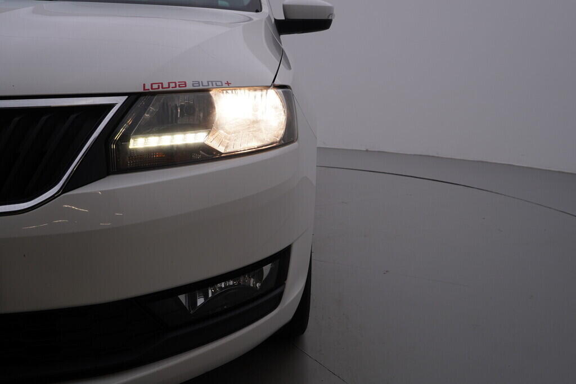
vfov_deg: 36.9
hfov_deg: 53.1
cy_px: 192
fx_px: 576
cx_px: 288
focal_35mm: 36
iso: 125
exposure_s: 1/160
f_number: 5.6
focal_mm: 24
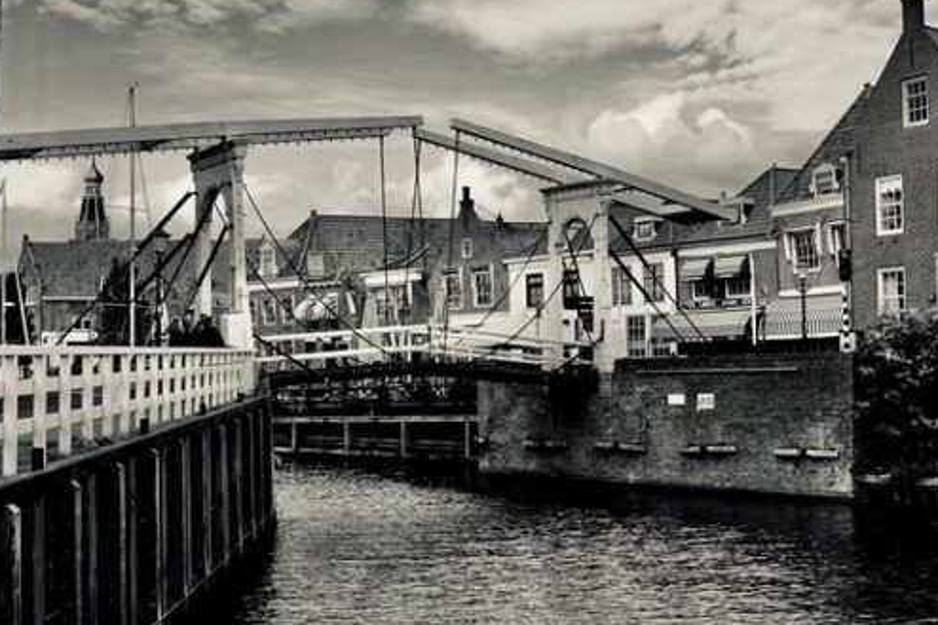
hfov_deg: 38.8
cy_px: 264
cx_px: 528
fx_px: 1328
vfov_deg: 26.4
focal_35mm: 51
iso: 100
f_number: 9
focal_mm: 28
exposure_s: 1/125
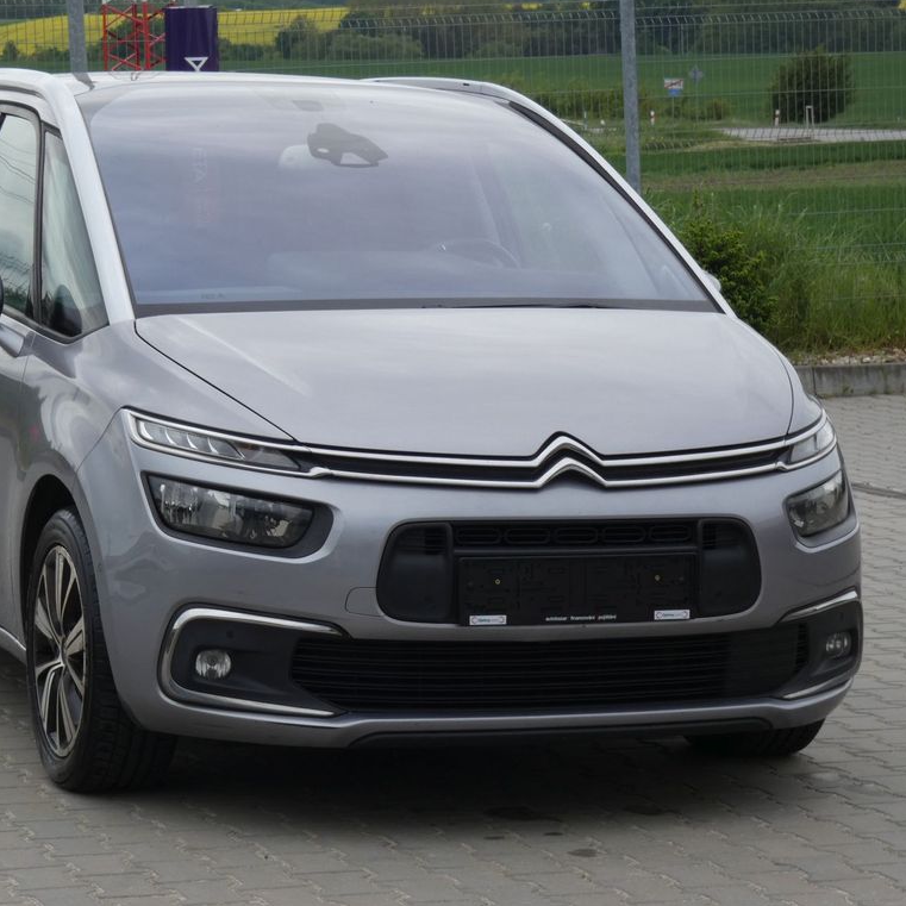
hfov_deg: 14.6
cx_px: 321
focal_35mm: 119
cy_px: 451
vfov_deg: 14.7
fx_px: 3524
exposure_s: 1/250
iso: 80
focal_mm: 17.9
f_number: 5.6
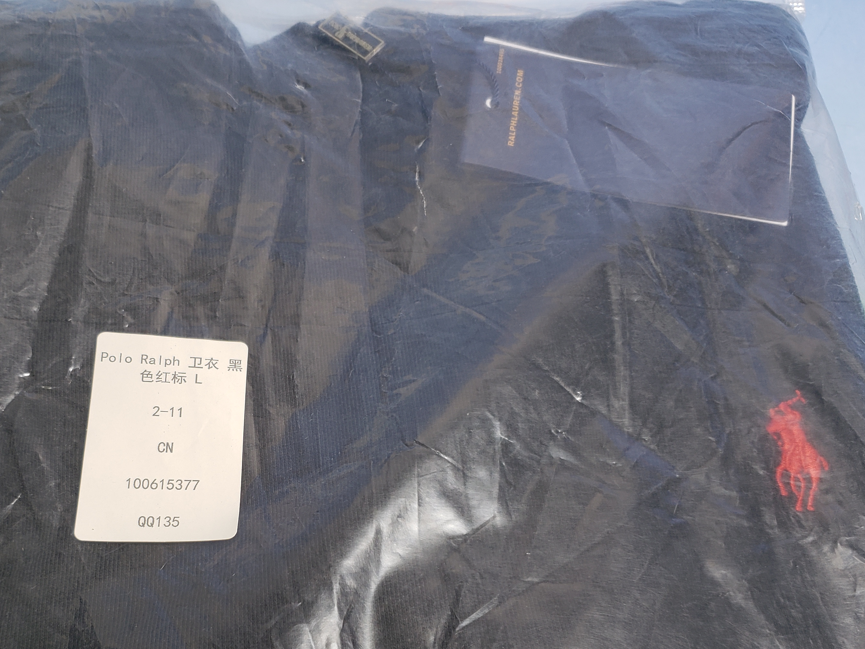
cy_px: 462
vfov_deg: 36.2
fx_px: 975
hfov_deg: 47.2
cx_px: 294
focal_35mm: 39
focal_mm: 4.3
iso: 50
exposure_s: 1/272
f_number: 1.5
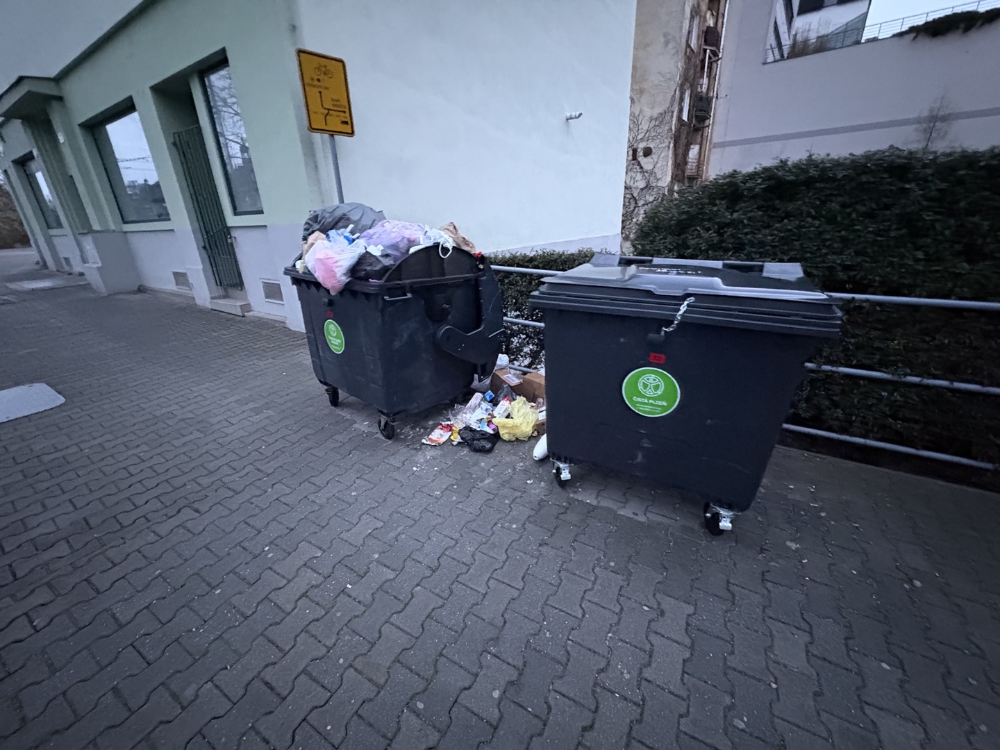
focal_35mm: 14
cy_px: 375
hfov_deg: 102.1
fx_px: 404
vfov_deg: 85.7
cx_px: 500
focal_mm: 2.22
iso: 1600
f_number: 2.2
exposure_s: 1/30
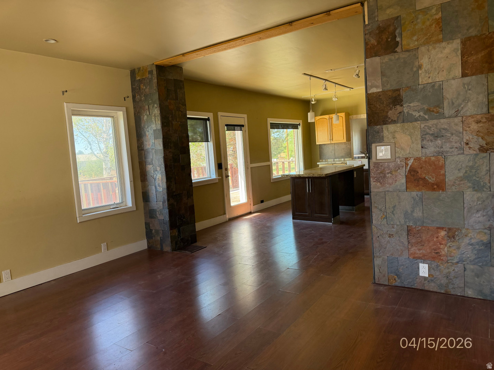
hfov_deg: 71.6
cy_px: 185
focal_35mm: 24
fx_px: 343
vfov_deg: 56.8
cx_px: 247
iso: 200
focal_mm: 6.76
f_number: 1.78
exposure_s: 1/225
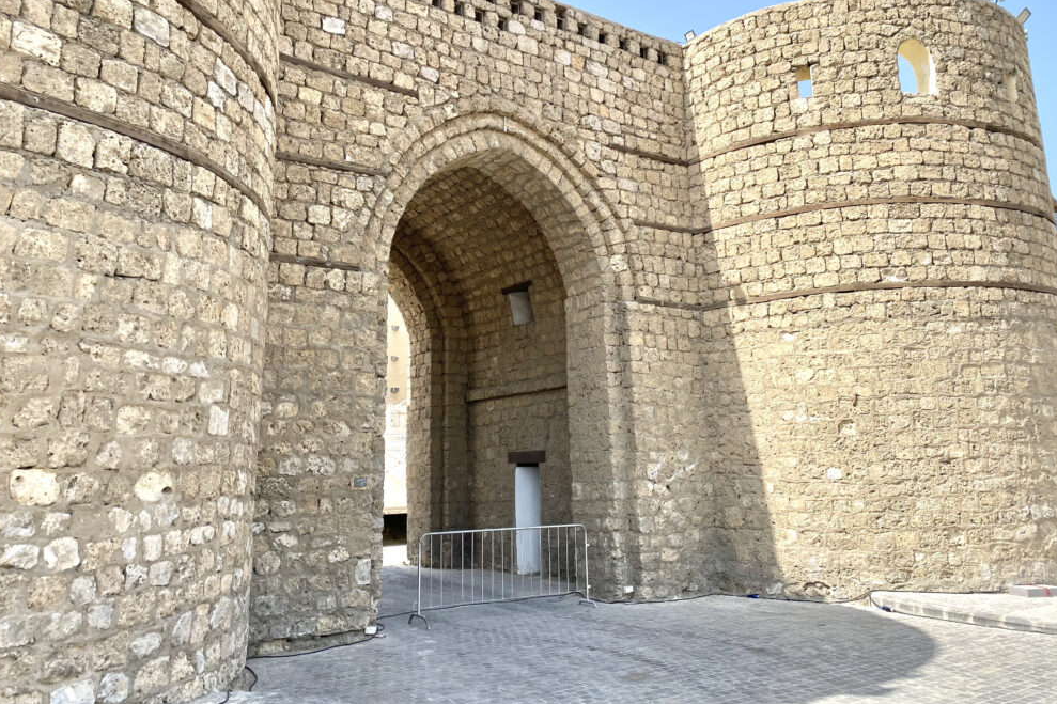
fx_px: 822
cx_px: 537
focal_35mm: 28
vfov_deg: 46.2
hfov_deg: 65.5
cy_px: 296
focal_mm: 4.25
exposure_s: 1/1447
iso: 32
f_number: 1.8
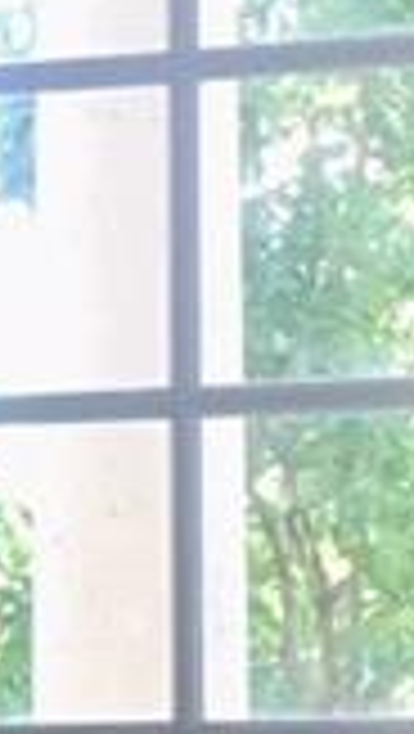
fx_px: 4535
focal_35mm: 233
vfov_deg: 9.1
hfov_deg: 5.0
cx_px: -702
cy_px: 914
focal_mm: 4.15
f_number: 2.2
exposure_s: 1/40
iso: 25
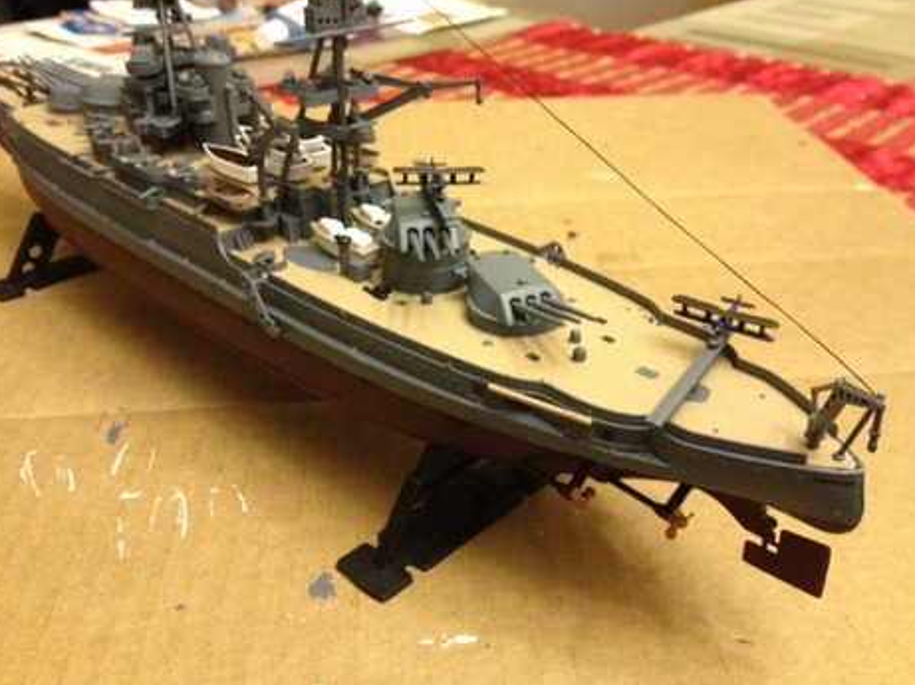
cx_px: 453
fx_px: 1004
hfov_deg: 49.0
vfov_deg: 37.7
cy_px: 317
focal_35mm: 38
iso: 400
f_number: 2.4
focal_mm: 4.28
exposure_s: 1/20
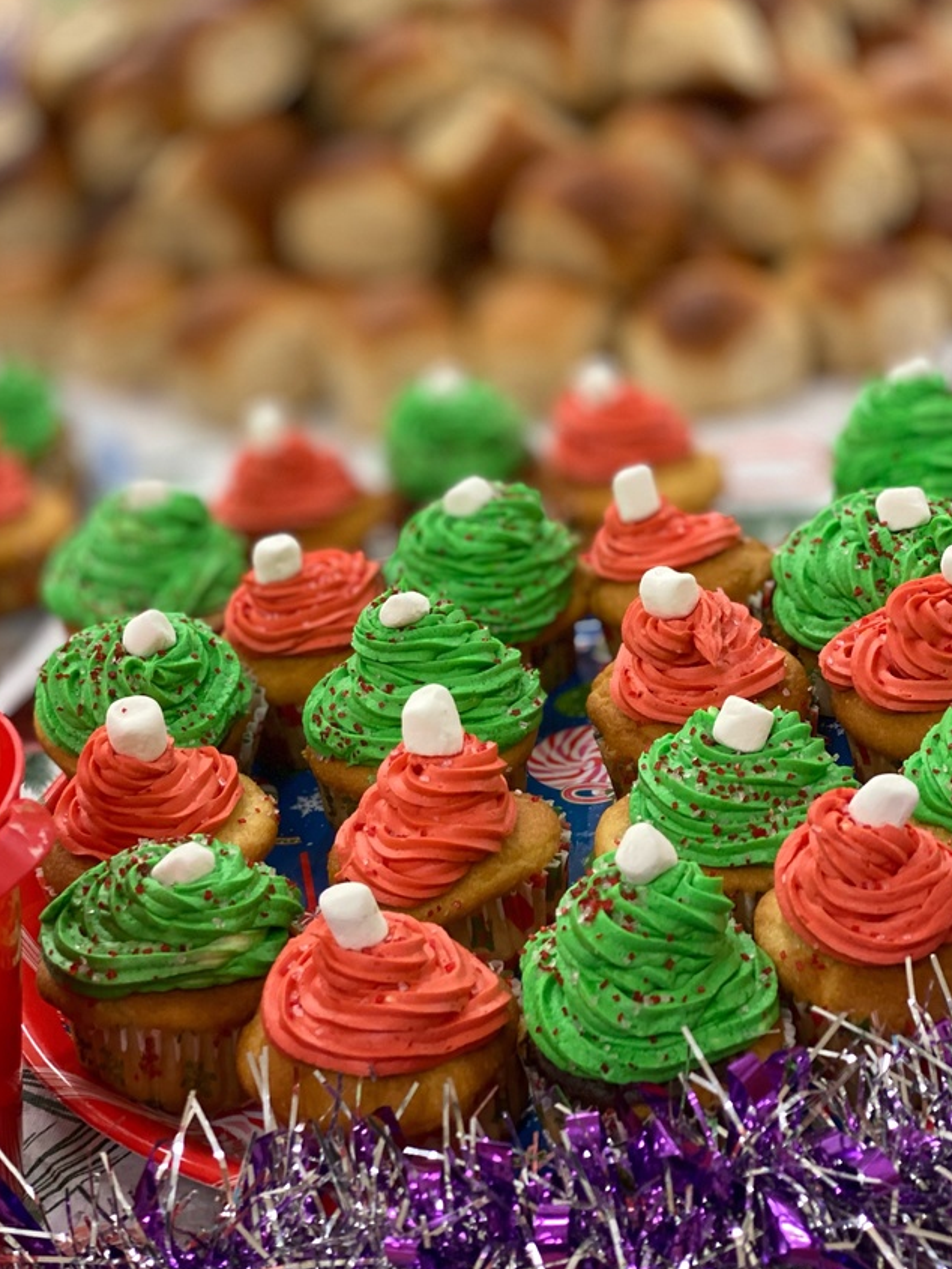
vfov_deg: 30.7
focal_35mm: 63
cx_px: 416
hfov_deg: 23.3
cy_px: 554
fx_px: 2310
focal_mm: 6
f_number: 2
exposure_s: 1/40
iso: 160
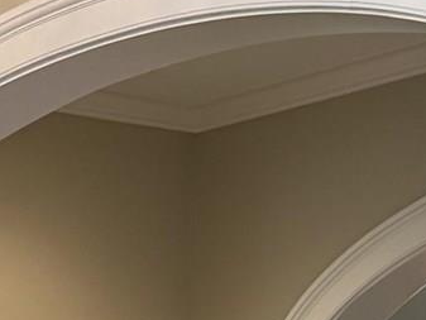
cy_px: 589
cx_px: -204
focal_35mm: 164
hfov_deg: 11.6
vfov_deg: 8.7
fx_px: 2019
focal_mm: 6.76
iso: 160
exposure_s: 1/120
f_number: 1.78
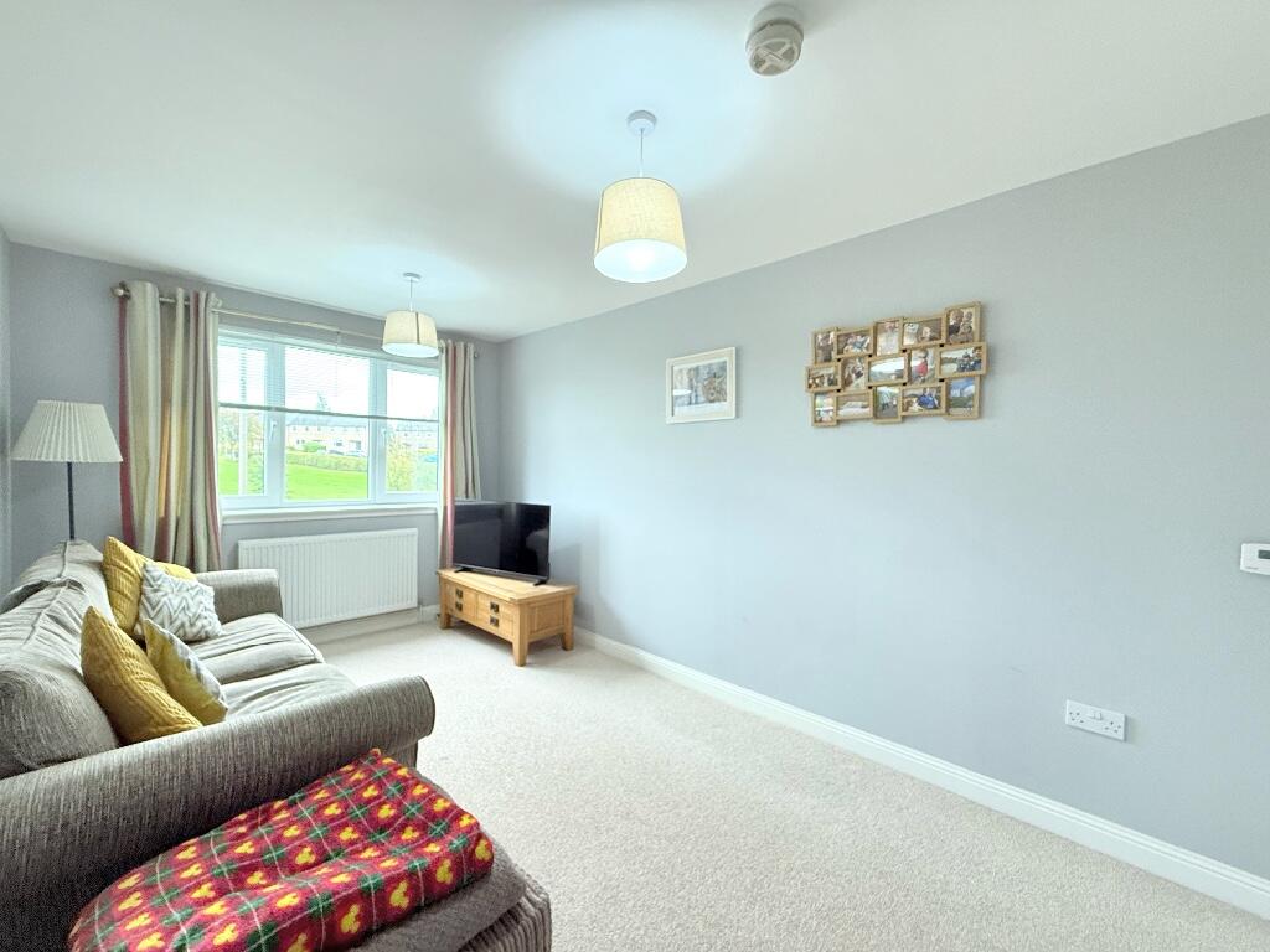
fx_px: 514
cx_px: 635
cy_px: 476
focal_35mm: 14
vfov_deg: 85.7
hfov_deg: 102.1
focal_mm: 2.22
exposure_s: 1/50
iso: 400
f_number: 2.2
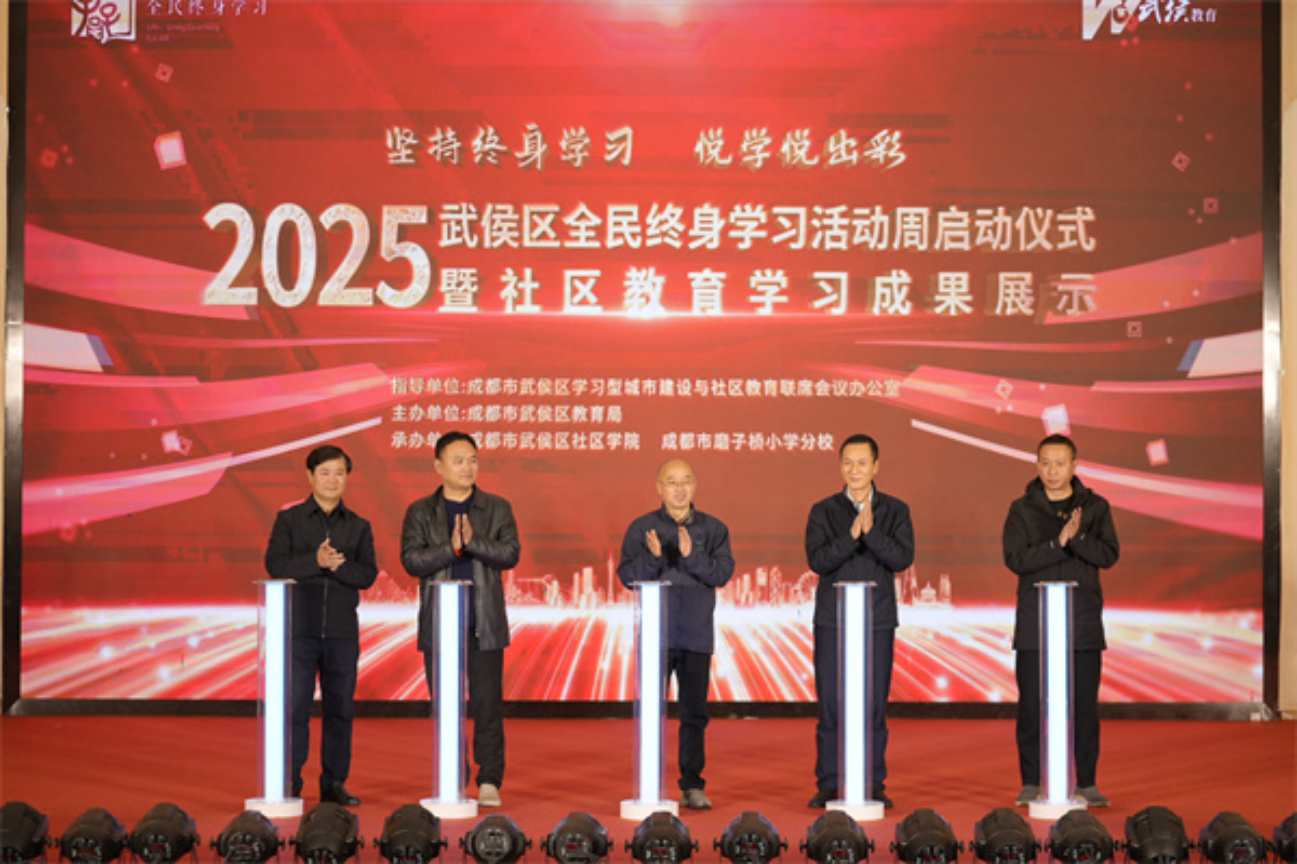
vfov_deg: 19.5
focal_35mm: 70
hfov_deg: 28.8
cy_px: 432
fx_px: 2522
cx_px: 648
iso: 320
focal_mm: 70
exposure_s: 1/125
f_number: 2.8
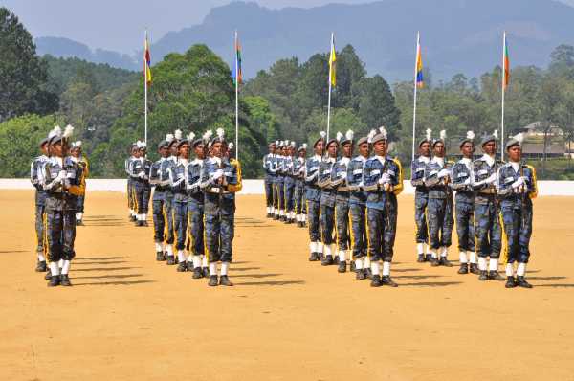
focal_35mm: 128
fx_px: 2030
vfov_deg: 10.7
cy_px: 190
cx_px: 287
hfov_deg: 16.1
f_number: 14
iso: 200
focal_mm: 85
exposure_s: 1/160
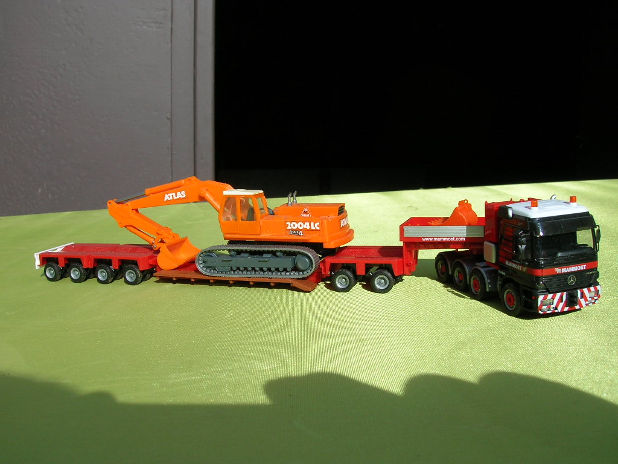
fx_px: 607
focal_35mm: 34
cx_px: 309
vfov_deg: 41.8
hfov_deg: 54.0
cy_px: 232
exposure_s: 1/504
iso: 50
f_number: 4.9
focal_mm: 5.7
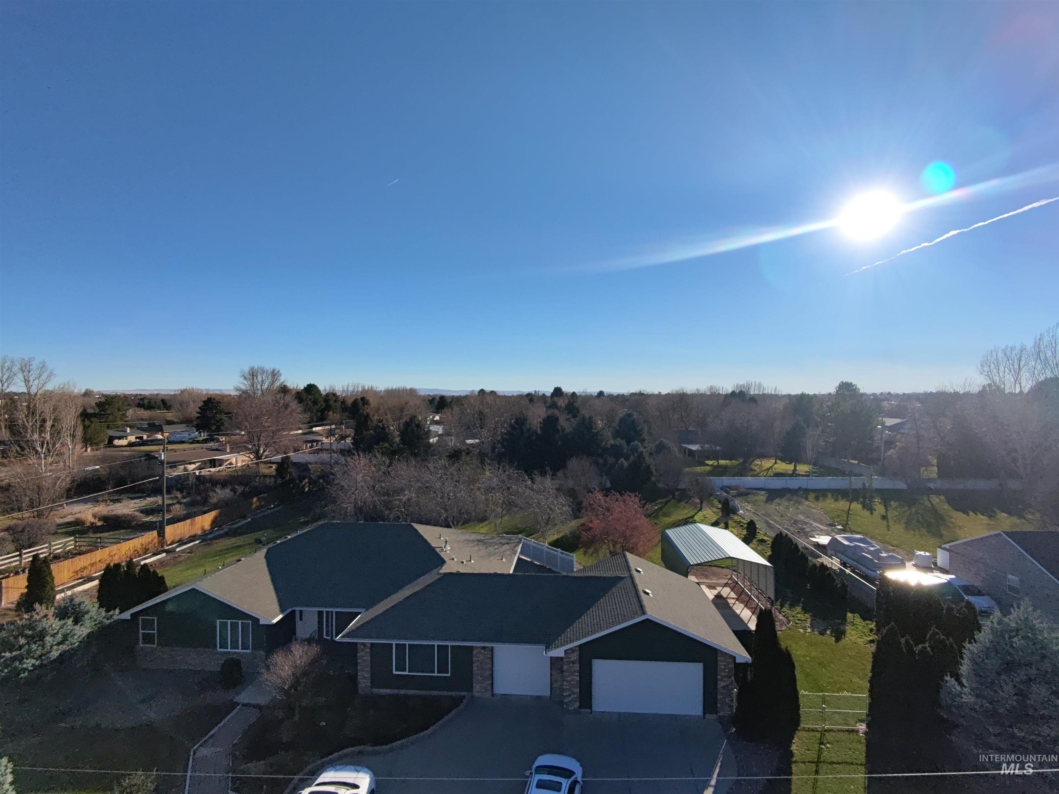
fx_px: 489
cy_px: 397
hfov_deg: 94.5
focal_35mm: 16
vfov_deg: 78.1
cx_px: 530
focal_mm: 16
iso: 101
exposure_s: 1/3578
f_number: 2.55
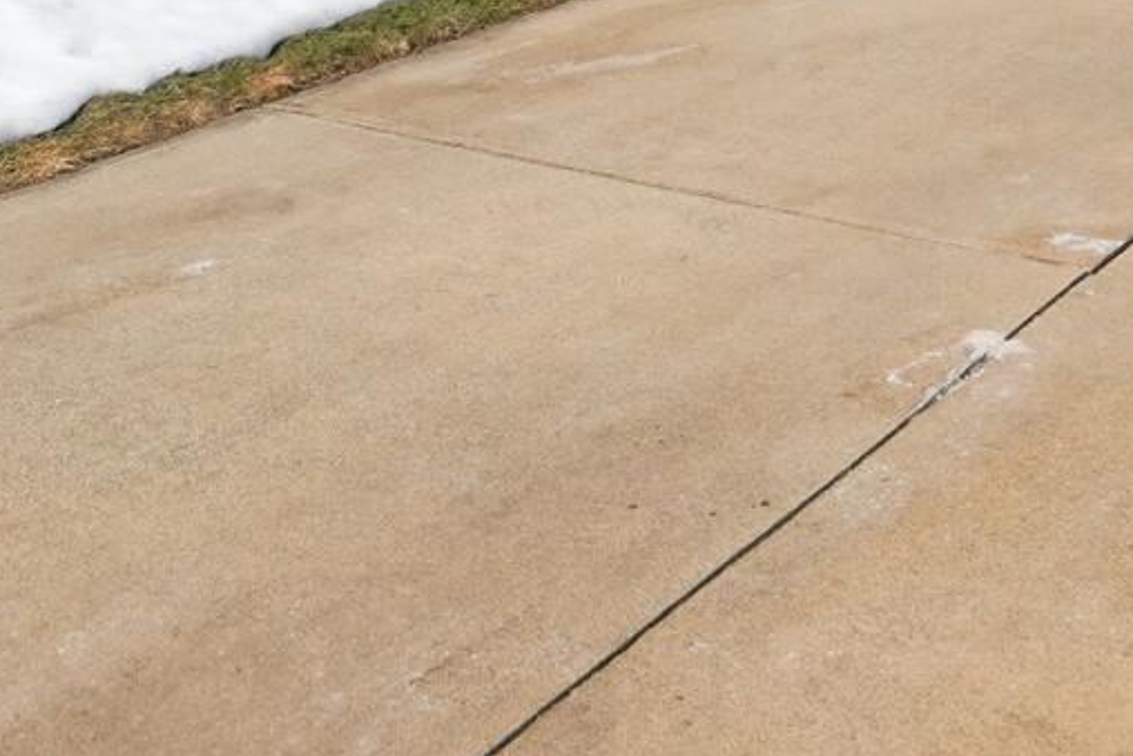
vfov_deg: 19.5
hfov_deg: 33.8
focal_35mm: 59
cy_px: -432
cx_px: 680
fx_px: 1857
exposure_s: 1/4000
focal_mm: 10
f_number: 4
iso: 100
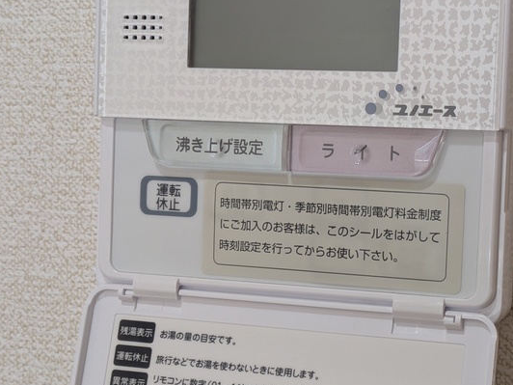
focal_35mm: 92
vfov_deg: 16.1
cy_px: 206
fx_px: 1363
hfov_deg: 21.3
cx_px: 314
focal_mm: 5.43
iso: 64
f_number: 1.89
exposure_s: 1/60
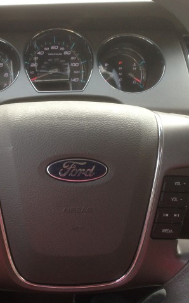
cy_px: 151
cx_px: 67
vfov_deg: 42.6
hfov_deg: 27.3
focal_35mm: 47
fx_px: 387
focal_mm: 4.12
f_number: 2.4
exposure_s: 1/120
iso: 80
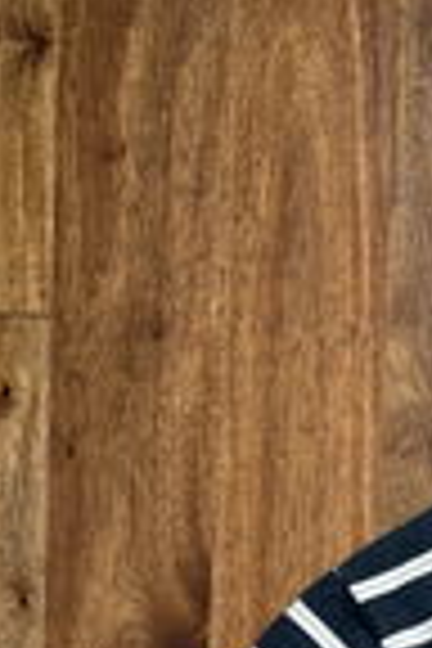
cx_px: 729
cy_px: 1082
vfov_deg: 17.5
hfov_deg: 12.7
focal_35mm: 100
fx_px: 1800
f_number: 1.6
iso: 125
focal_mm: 5.96
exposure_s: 1/100
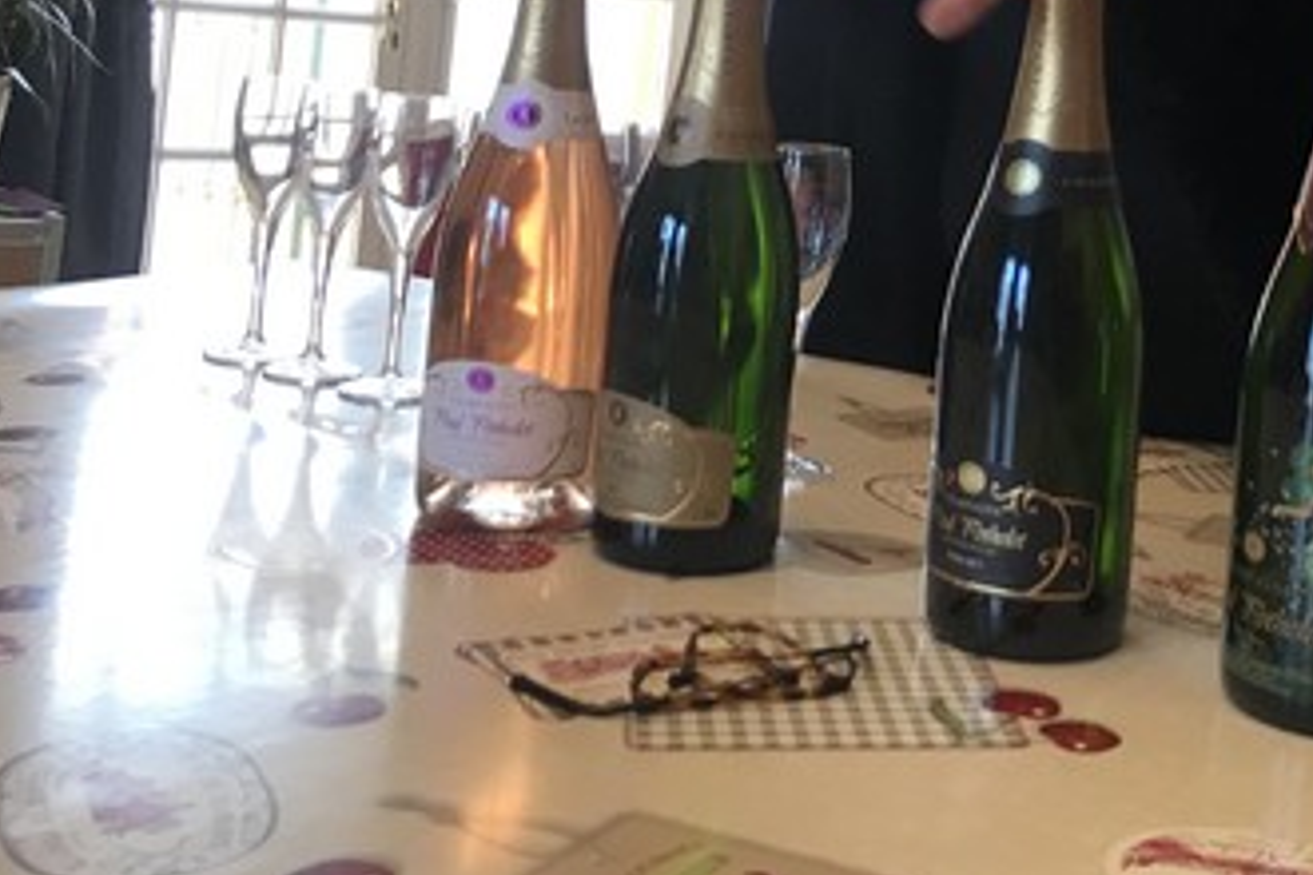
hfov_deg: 36.5
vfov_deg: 24.4
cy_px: 16
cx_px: 1015
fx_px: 1933
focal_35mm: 53
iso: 25
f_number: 1.8
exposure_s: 1/33
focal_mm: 3.99
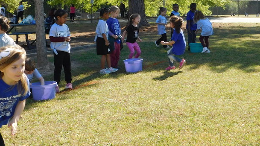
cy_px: 25
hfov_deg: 31.8
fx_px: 455
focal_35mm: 66
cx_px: 155
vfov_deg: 18.0
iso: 125
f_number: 3.5
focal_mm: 6.3
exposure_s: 1/640
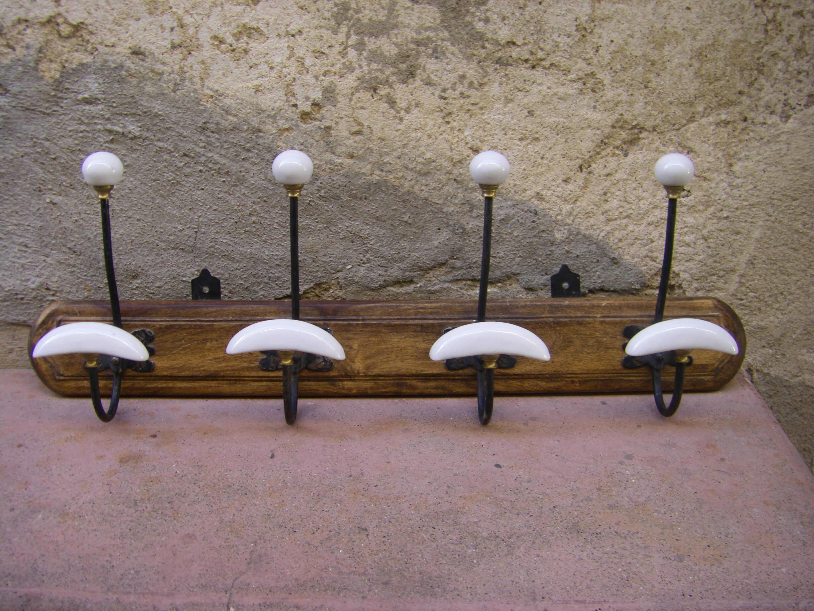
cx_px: 407
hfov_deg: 49.0
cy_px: 306
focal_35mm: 38
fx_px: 894
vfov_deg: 37.7
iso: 80
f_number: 3.5
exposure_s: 1/50
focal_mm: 6.3
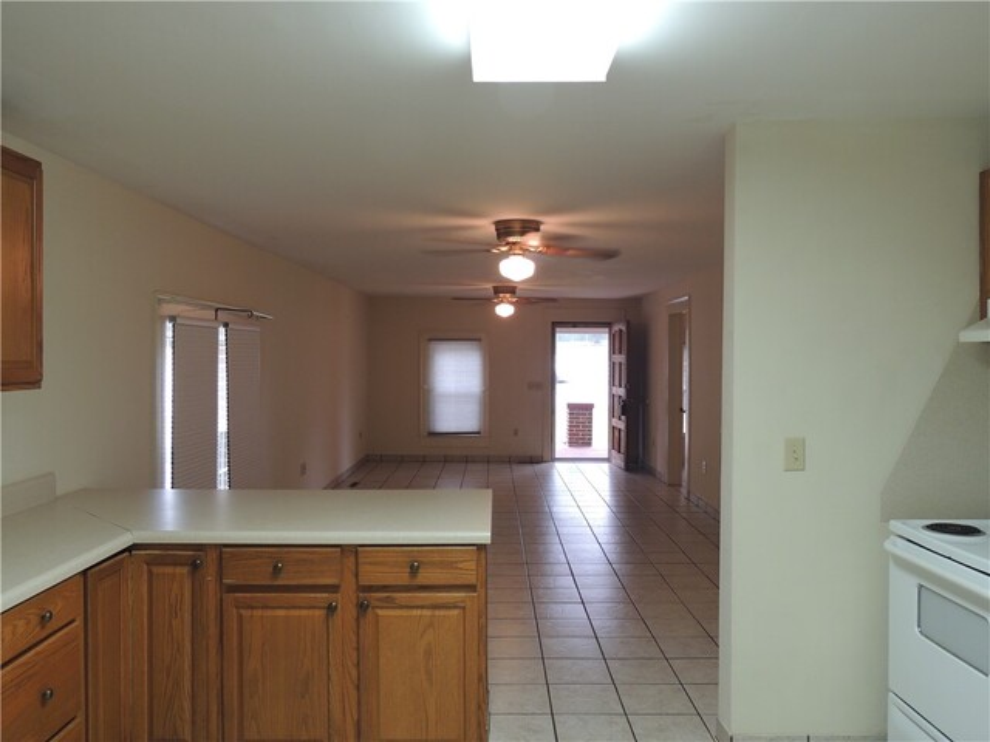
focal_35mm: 28
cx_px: 495
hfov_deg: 63.4
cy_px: 371
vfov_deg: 49.7
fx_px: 801
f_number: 3.1
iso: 180
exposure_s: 1/30
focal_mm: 4.9
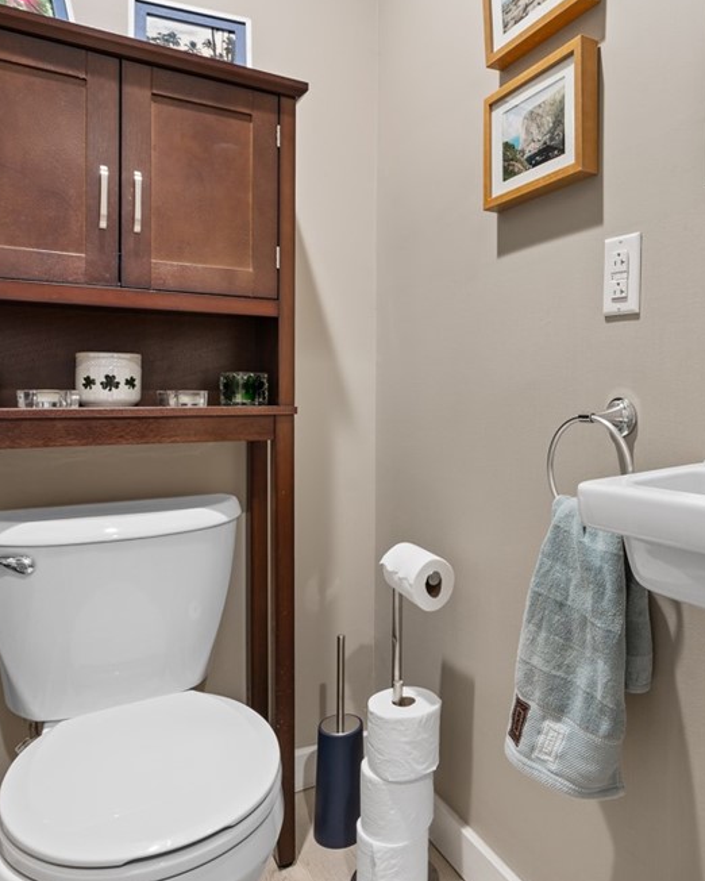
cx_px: 474
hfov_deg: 55.5
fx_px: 652
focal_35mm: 25
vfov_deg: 68.0
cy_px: 407
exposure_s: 1.6
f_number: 8
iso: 400
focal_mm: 16
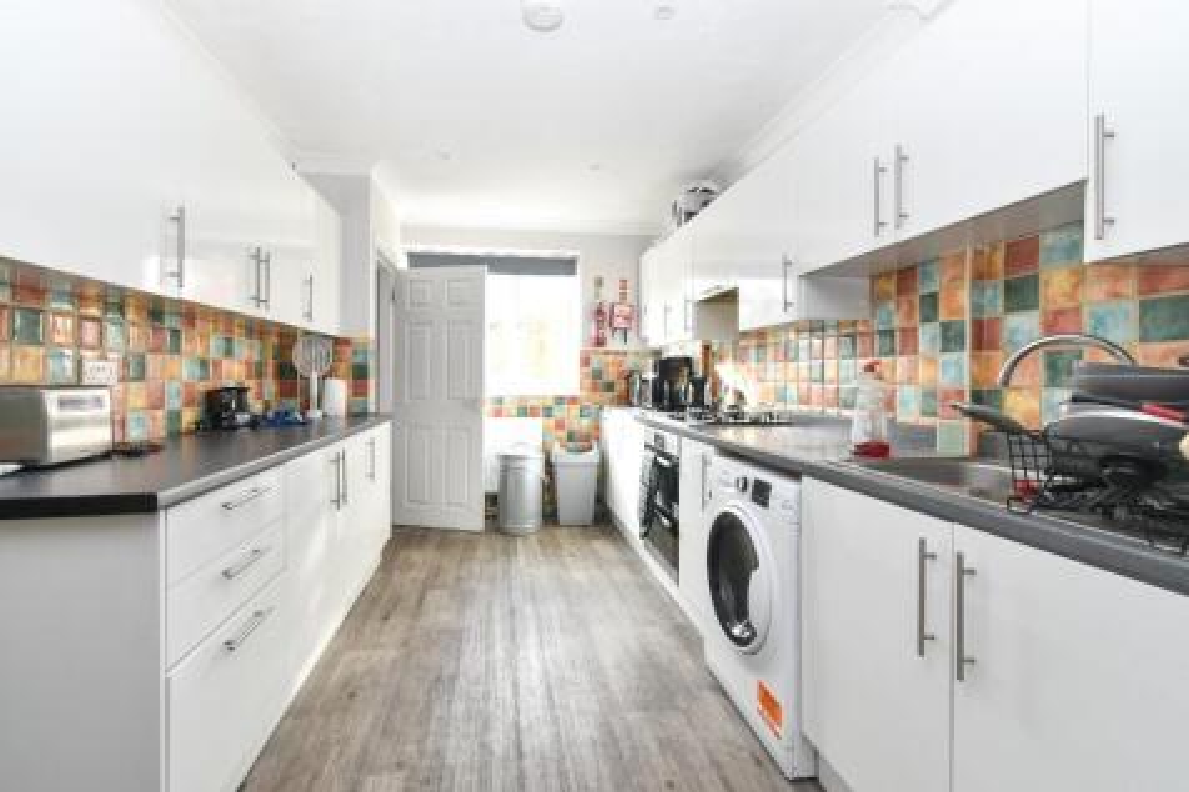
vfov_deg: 77.3
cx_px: 594
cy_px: 396
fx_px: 495
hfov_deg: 100.4
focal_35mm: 15
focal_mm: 10
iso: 200
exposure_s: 1/15
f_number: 7.1
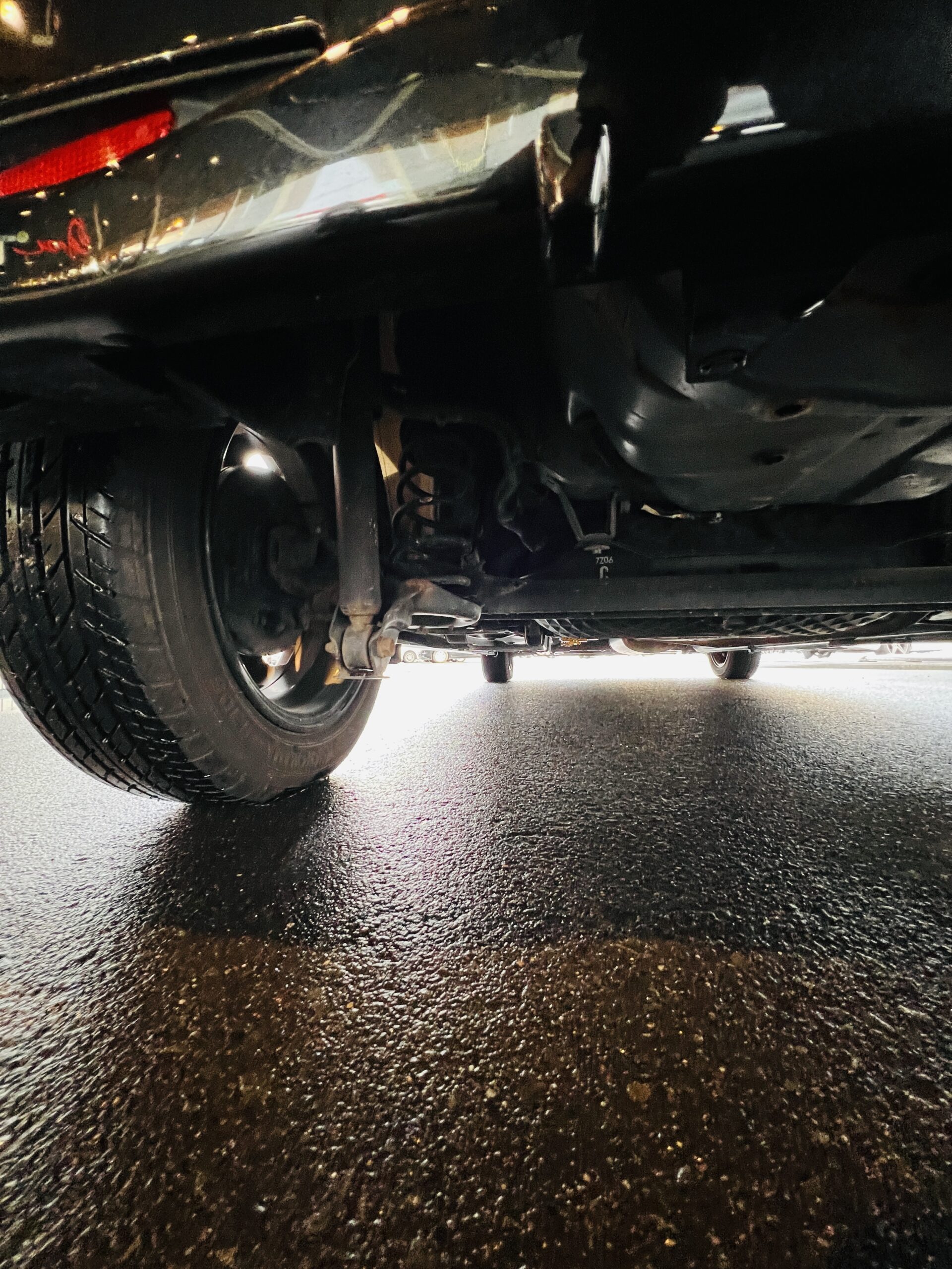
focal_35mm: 13
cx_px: 476
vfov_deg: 106.2
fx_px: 477
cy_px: 634
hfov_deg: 89.9
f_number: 1.8
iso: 400
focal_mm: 1.57
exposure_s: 1/60
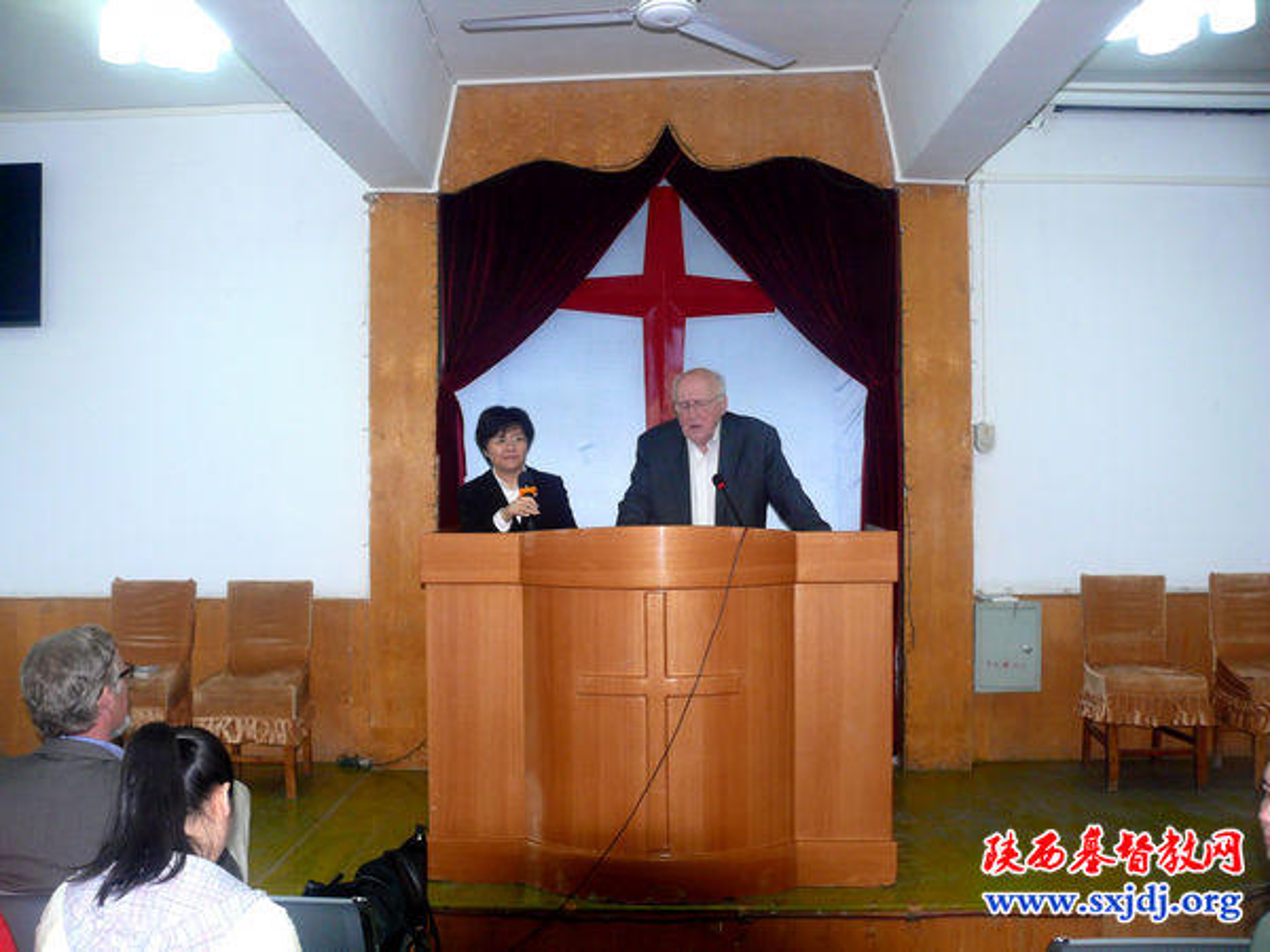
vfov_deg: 40.7
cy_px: 476
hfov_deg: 52.6
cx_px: 635
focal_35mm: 35
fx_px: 1284
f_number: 2.8
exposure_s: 1/30
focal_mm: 7.4
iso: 200
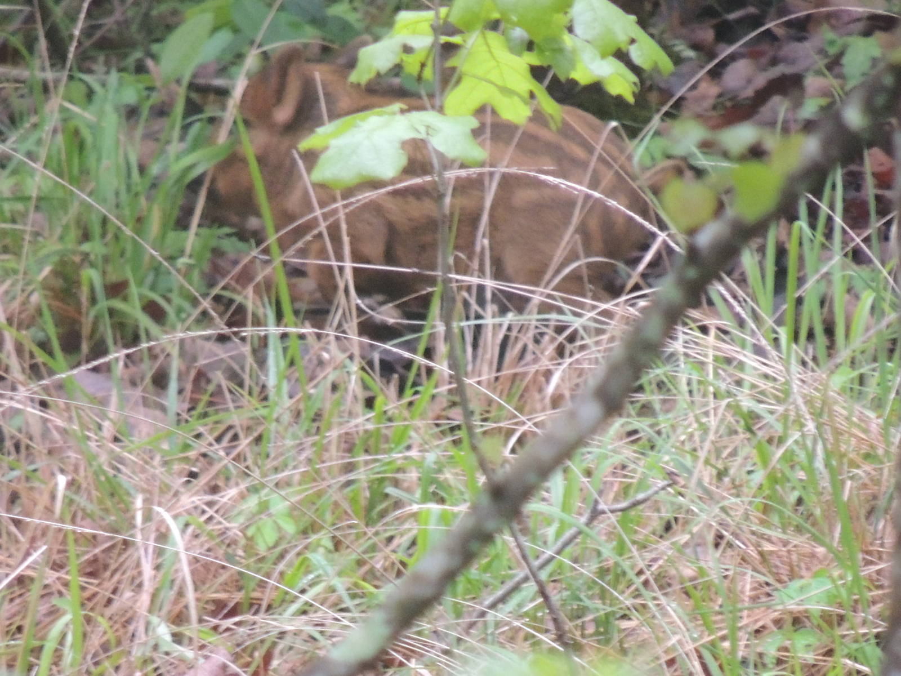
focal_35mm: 1000
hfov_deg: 2.0
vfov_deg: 1.5
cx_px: 450
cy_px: 338
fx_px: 26028
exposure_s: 1/80
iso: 800
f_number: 5.9
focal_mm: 180
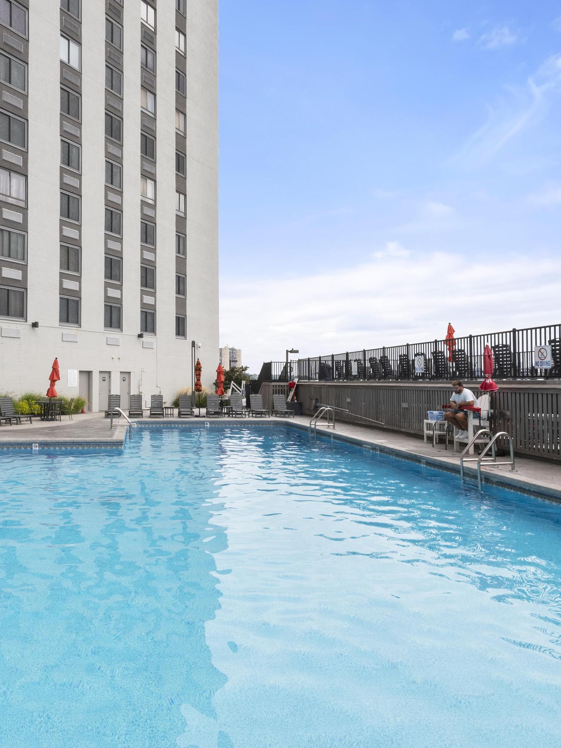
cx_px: 169
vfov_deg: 71.6
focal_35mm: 24
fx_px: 519
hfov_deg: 55.1
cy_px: 360
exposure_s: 1/250
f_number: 20
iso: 400
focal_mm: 16
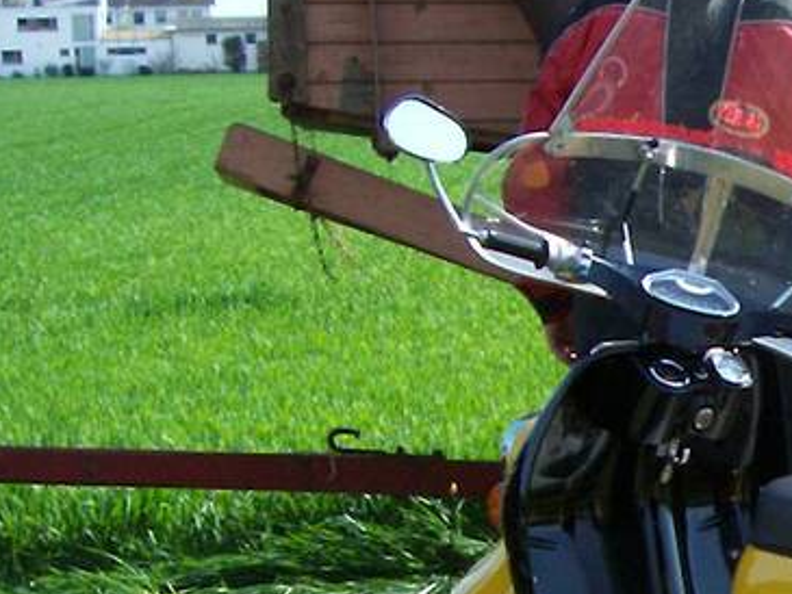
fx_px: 3158
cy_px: 564
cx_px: 1246
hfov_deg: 13.4
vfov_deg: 10.7
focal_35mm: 138
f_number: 2.9
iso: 80
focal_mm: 7
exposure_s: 1/691
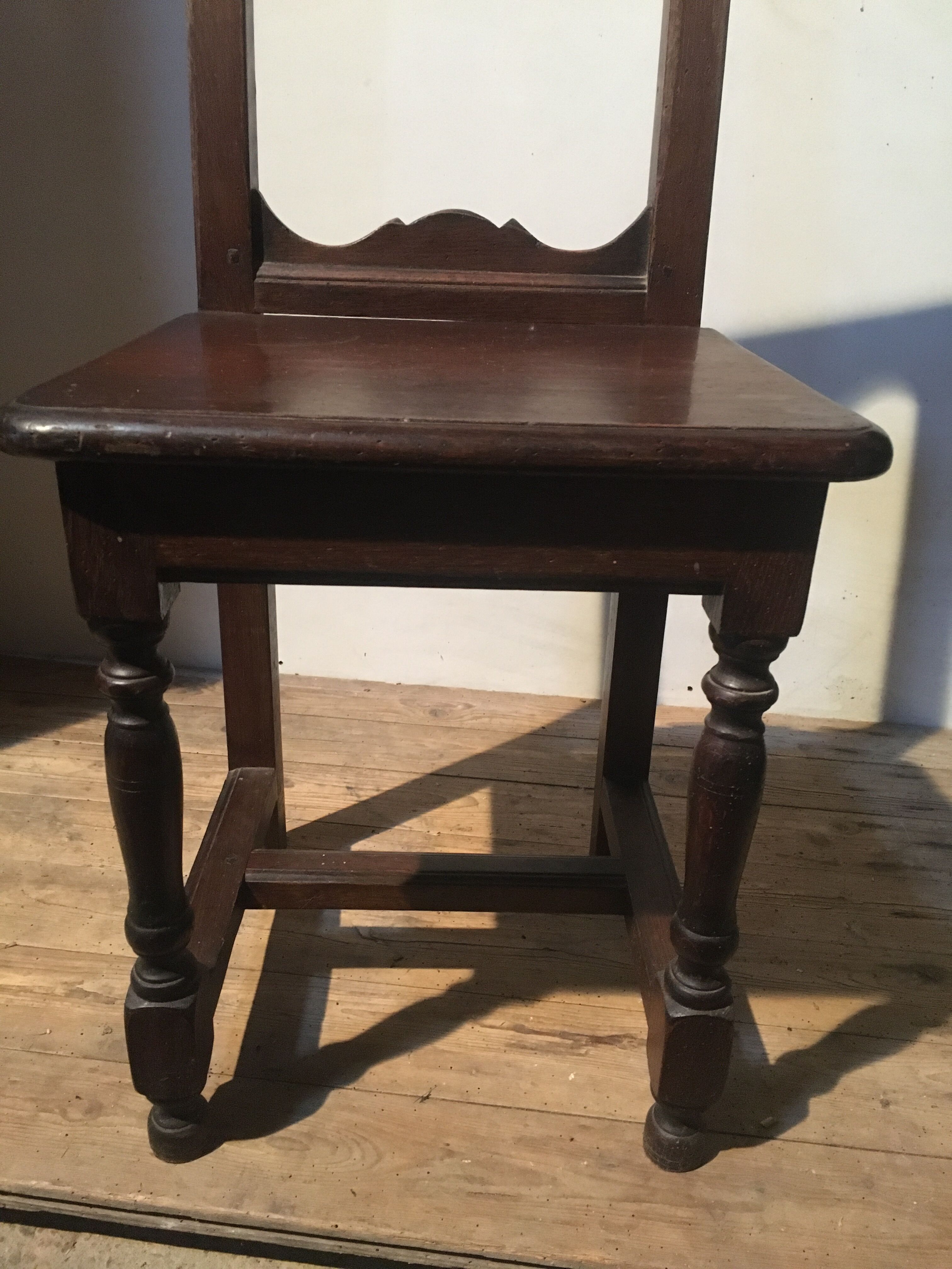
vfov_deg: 61.7
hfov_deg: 48.2
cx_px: 476
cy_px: 634
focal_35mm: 29
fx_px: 1063
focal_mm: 4.15
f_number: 2.2
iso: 320
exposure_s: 1/17
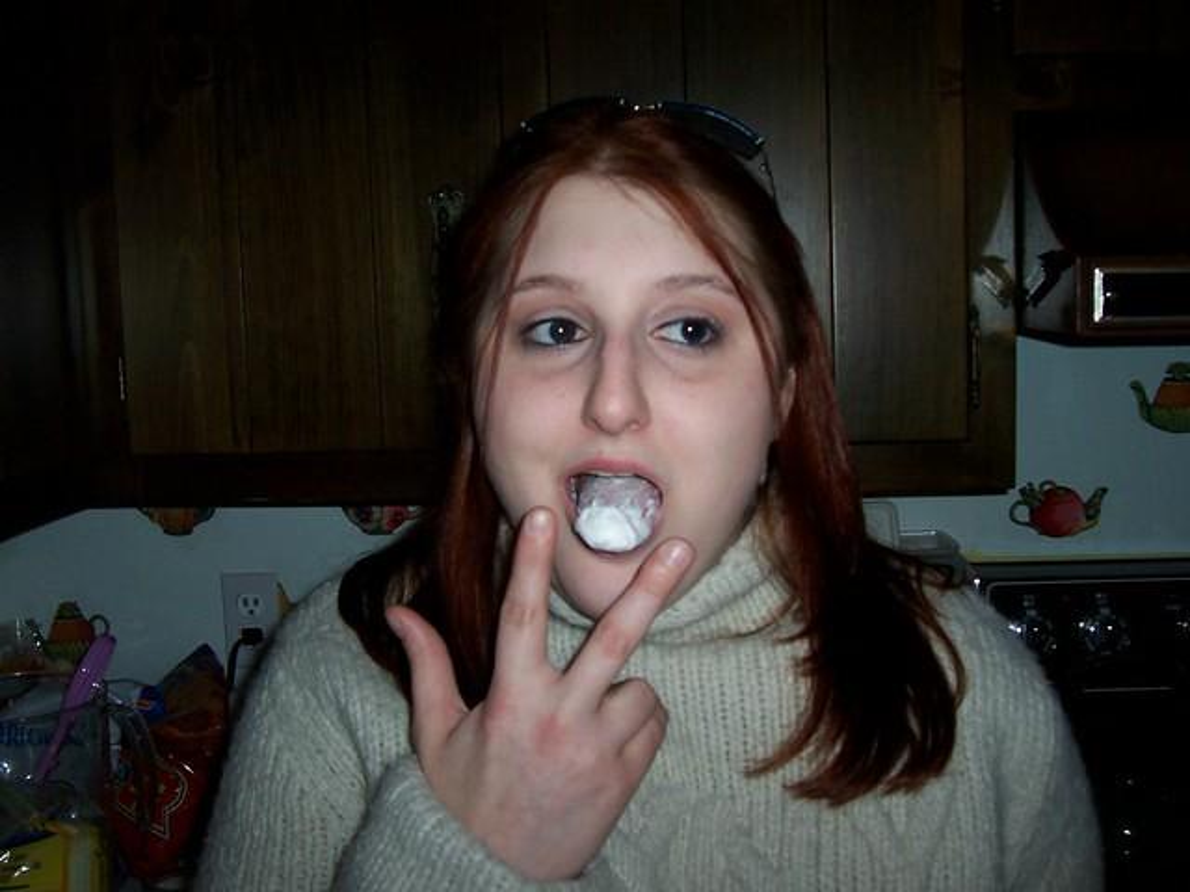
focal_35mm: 37
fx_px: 1272
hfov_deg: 50.1
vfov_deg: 38.7
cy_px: 446
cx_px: 595
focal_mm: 5.6
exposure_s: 1/60
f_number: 2.8
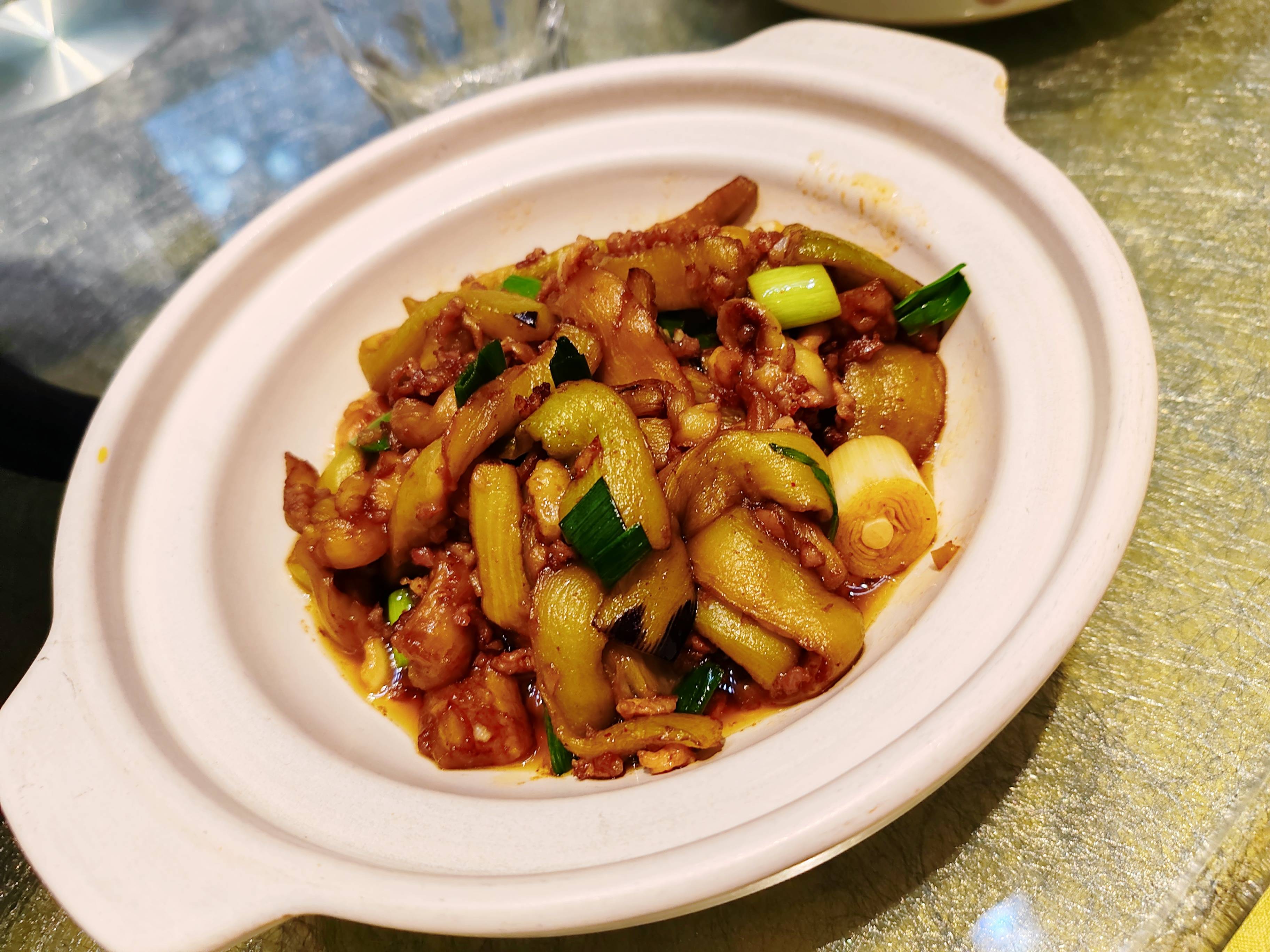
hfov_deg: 65.3
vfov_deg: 51.4
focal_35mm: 27
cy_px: 476
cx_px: 635
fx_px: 991
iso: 200
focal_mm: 6.14
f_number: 1.8
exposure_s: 1/100
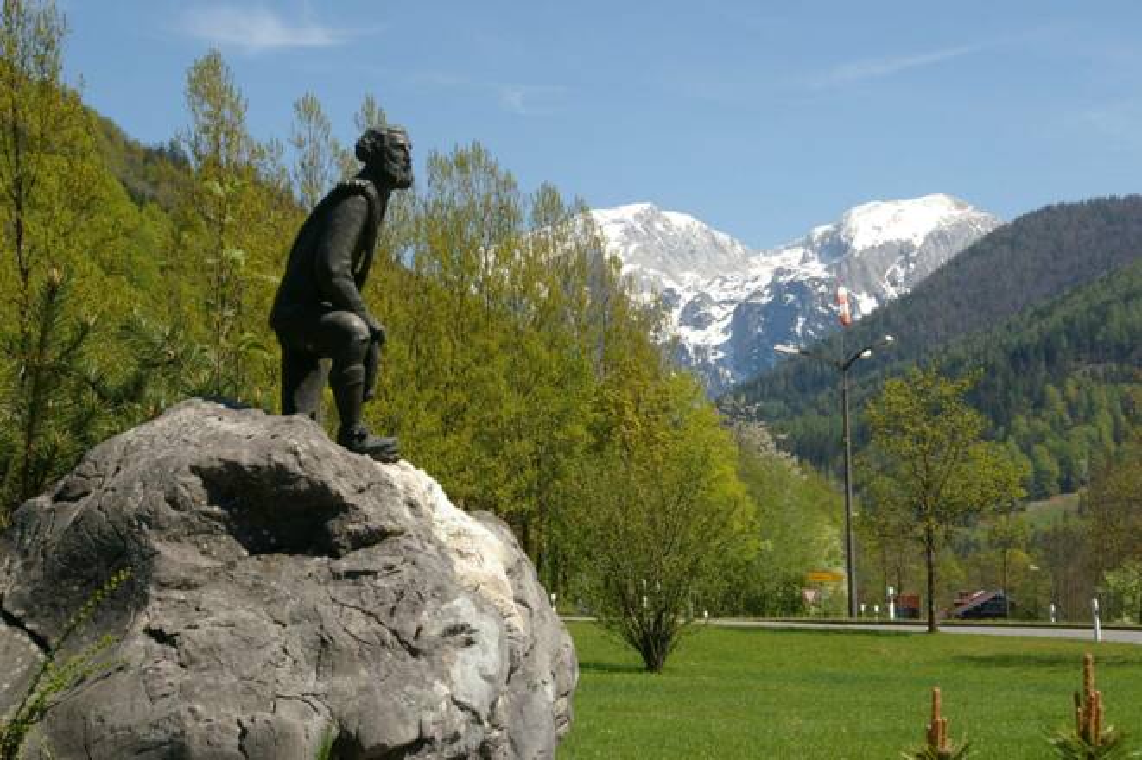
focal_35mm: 80
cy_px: 380
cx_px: 571
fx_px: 2521
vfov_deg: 17.2
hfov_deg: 25.5
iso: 200
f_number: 13
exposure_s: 1/125
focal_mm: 53
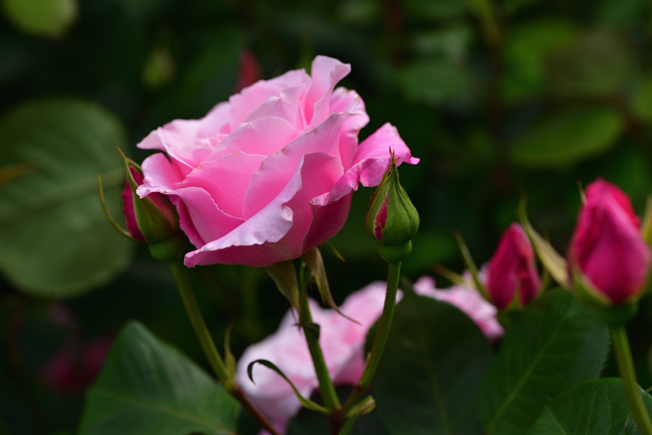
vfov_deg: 15.2
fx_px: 1630
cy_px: 218
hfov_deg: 22.6
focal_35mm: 90
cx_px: 326
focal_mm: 90
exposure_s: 1/160
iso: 100
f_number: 4.5
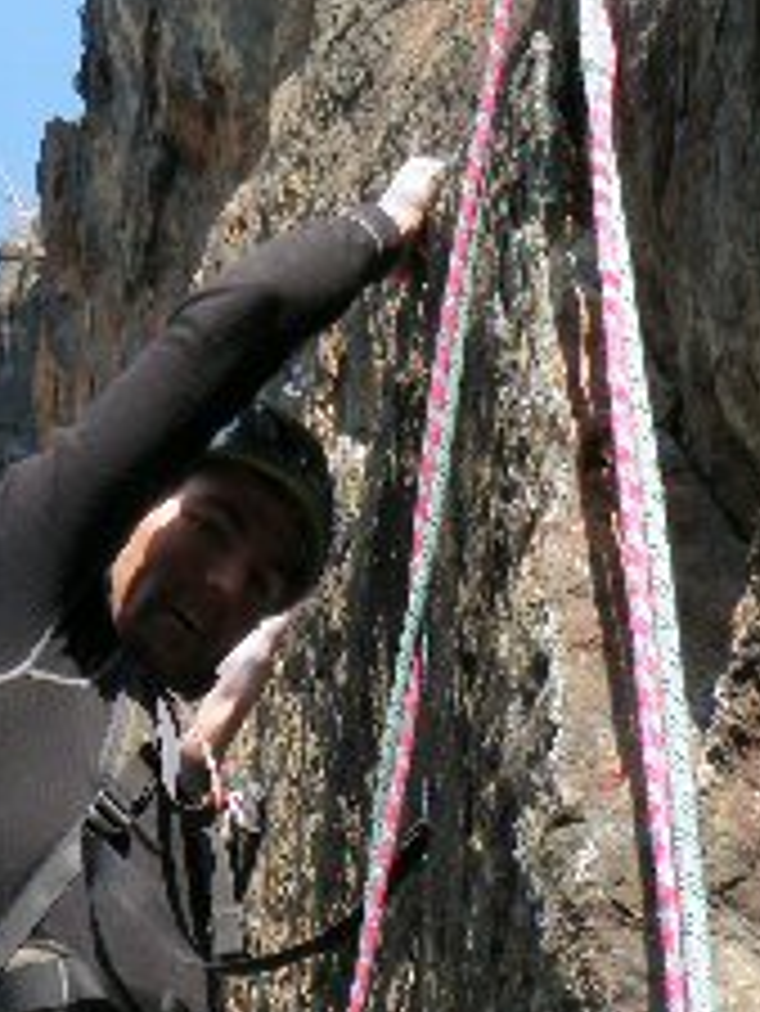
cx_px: 160
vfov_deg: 21.7
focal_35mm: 84
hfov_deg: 17.5
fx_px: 2457
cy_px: 1187
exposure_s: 1/125
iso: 50
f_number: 5
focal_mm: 5
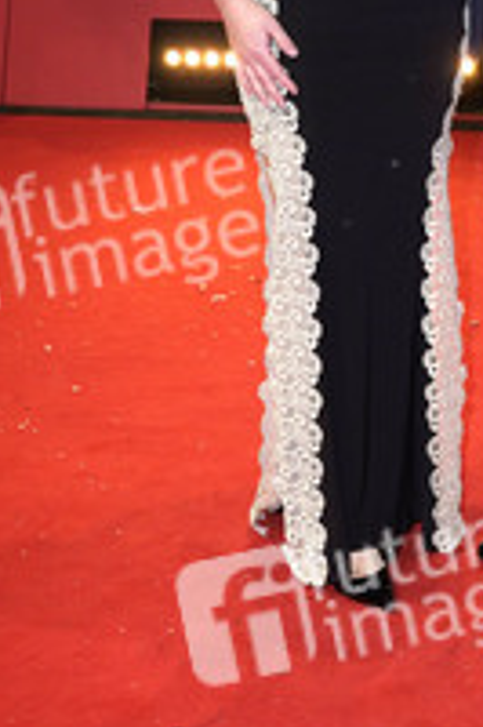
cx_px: 468
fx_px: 1451
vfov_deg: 27.0
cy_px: 55
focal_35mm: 72
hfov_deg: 18.5
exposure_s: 1/160
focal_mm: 36
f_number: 5.6
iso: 640
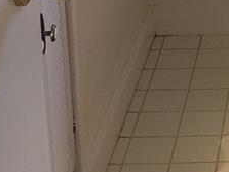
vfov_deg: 10.0
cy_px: -134
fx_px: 926
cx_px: 371
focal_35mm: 140
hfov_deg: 13.1
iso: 320
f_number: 1.8
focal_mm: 5.4
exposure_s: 1/120
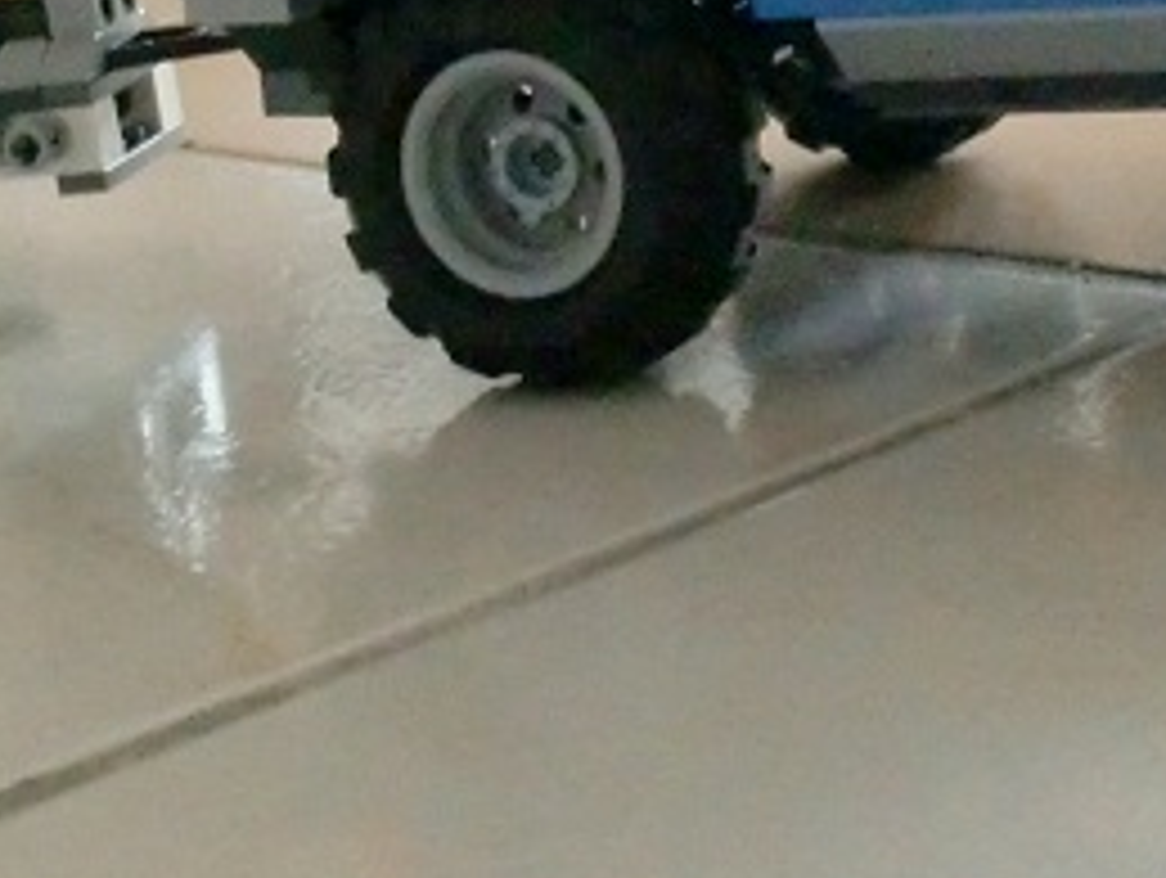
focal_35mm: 111
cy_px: 270
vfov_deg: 13.3
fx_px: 3744
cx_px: 684
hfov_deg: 17.7
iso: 1250
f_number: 2.8
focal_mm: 6.3
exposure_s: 1/60
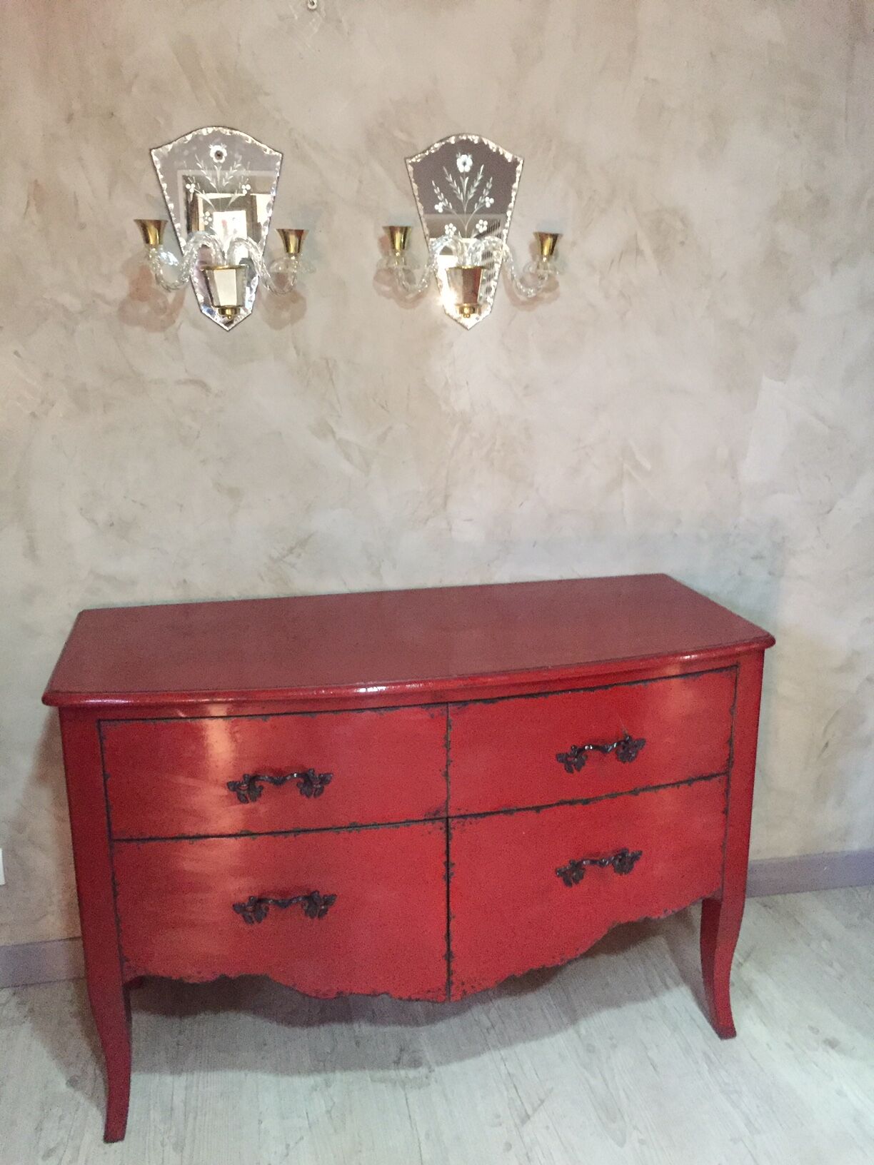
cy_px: 582
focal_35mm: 29
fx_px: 976
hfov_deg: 48.2
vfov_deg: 61.7
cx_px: 437
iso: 400
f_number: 2.2
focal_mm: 4.15
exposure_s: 1/17
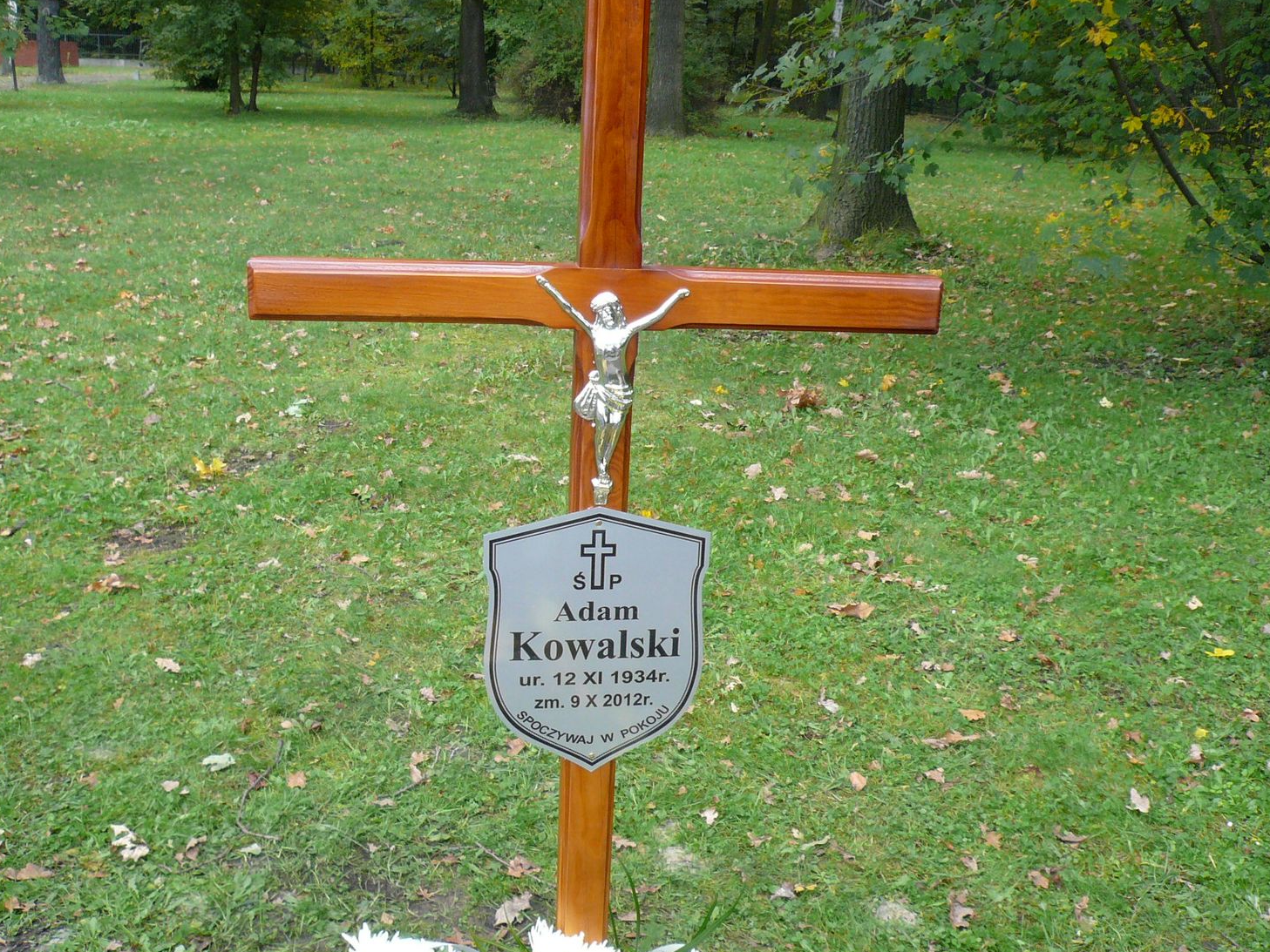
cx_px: 644
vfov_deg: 40.7
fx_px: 1284
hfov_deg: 52.6
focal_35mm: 35
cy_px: 486
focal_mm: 4.6
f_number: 2.8
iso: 100
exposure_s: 1/125
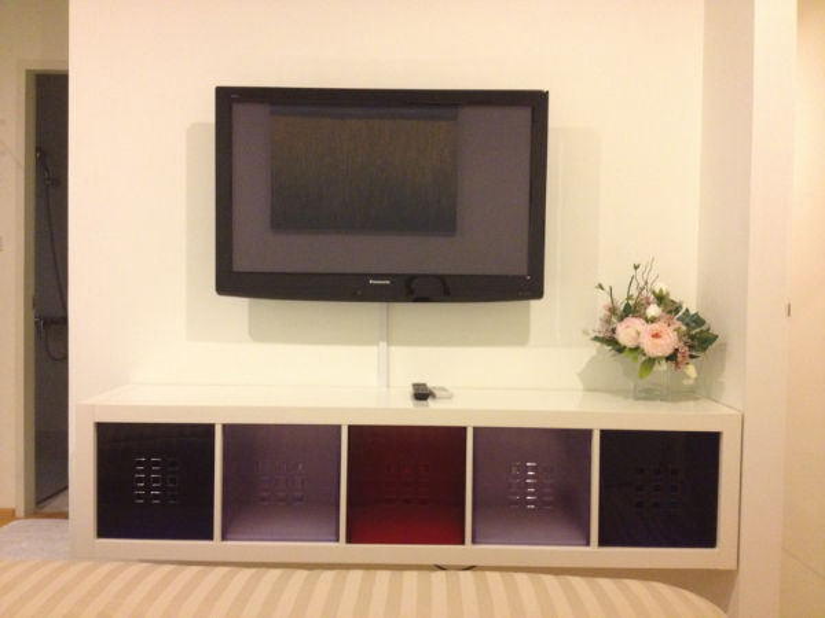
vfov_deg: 40.7
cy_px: 309
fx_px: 834
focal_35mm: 35
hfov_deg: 52.6
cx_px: 412
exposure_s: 1/20
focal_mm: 4.28
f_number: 2.4
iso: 400
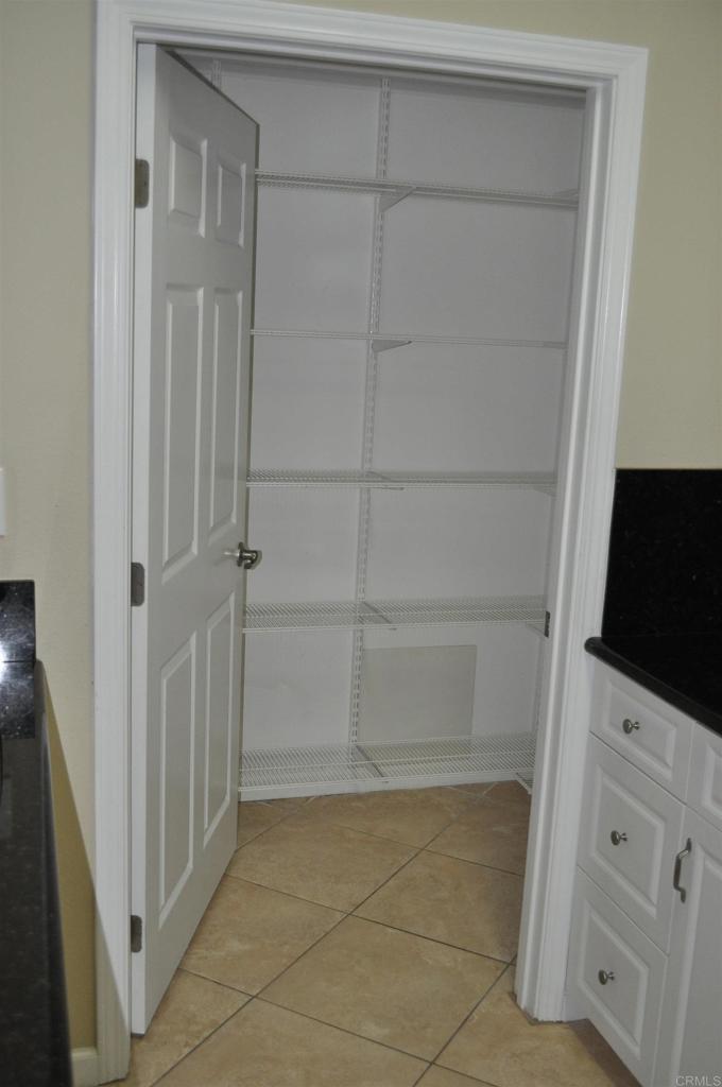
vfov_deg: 49.6
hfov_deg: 34.1
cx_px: 361
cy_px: 544
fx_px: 1176
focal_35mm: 39
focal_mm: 26
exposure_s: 1/60
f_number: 4.2
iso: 800
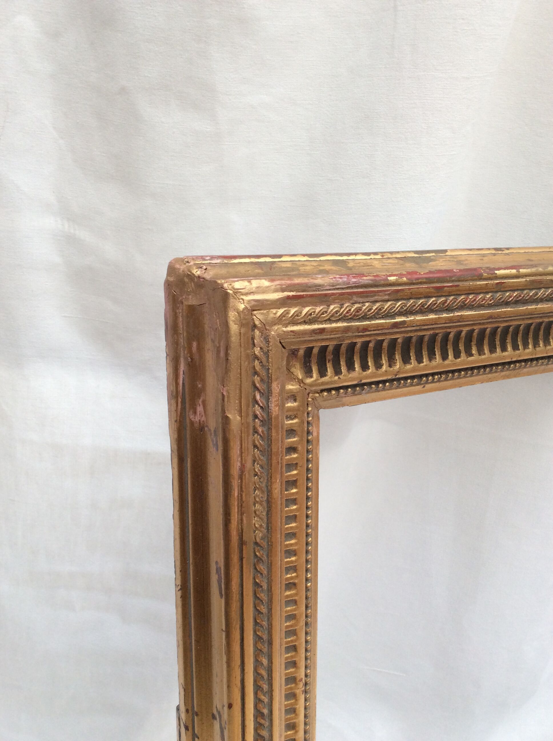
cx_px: 276
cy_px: 370
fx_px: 683
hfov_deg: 44.1
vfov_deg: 56.9
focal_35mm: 32
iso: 40
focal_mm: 3.3
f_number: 2.4
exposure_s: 1/100
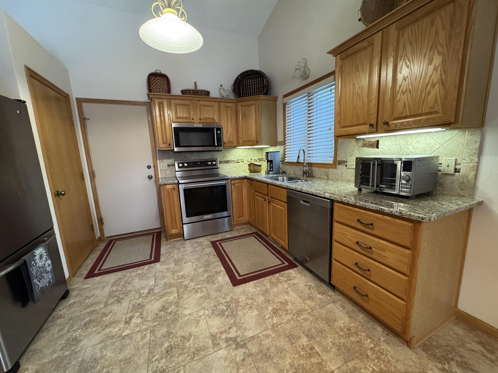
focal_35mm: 14
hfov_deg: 102.1
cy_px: 186
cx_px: 249
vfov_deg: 85.7
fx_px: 201
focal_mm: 2.22
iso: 800
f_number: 2.2
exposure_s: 1/60
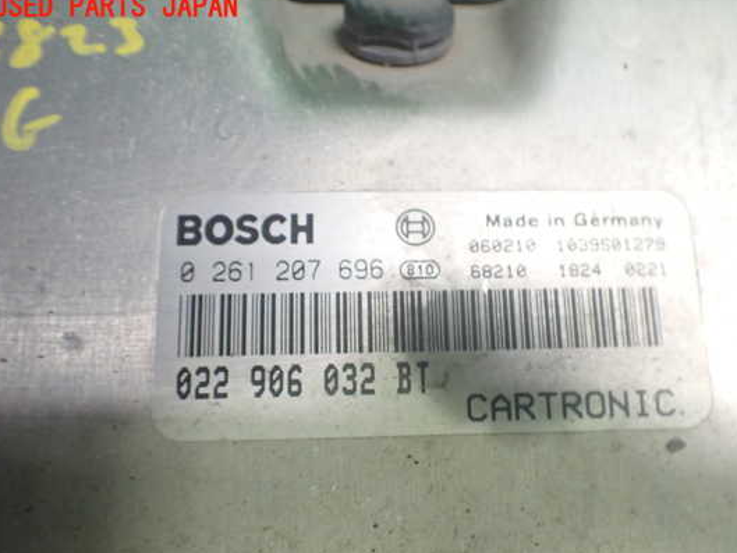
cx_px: 403
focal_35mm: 34
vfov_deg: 41.8
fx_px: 724
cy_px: 304
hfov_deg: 53.9
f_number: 2.3
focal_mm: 5.4
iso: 800
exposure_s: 1/60
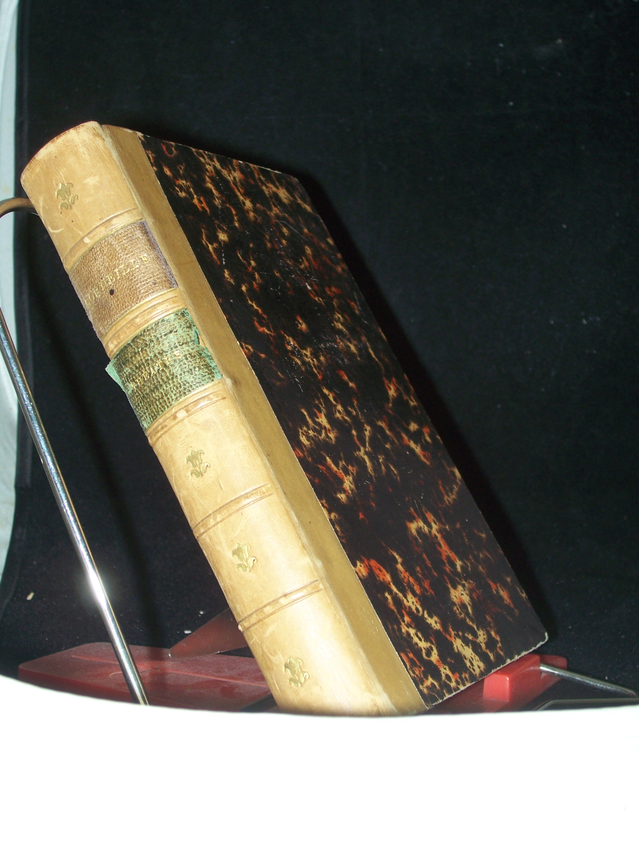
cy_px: 426
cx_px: 320
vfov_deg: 36.2
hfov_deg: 27.5
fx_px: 1304
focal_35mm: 53
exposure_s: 1/80
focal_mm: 8.7
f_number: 3.2
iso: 80
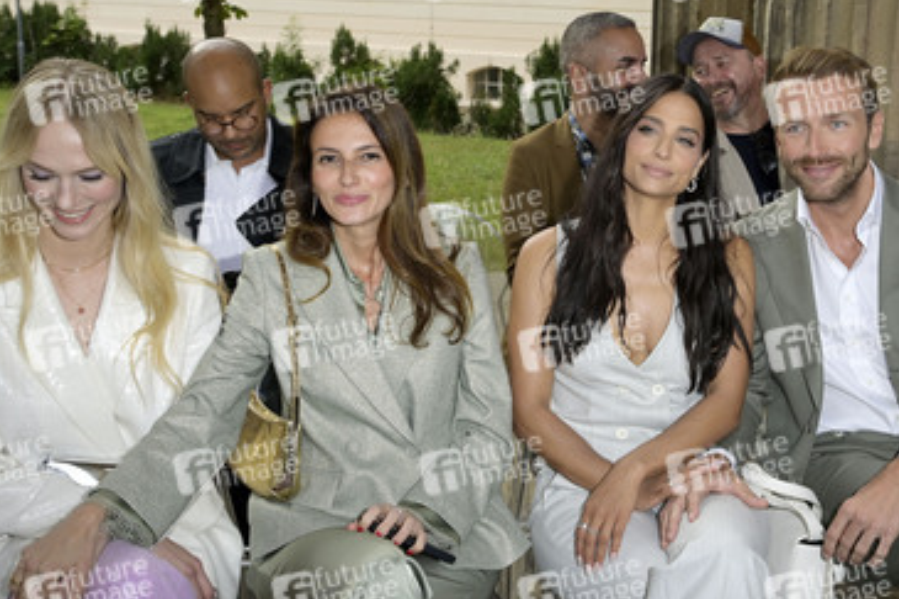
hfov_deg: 41.8
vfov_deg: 28.6
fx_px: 1173
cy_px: 281
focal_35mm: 47
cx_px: 516
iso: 500
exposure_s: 1/250
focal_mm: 38
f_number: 6.3
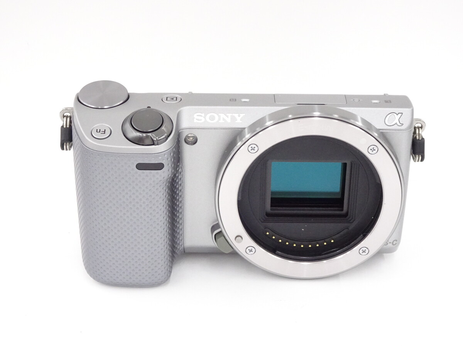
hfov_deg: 27.8
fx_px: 936
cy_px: 174
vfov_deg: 21.0
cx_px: 232
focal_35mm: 70
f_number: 5
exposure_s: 1/80
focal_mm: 12.01
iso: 800
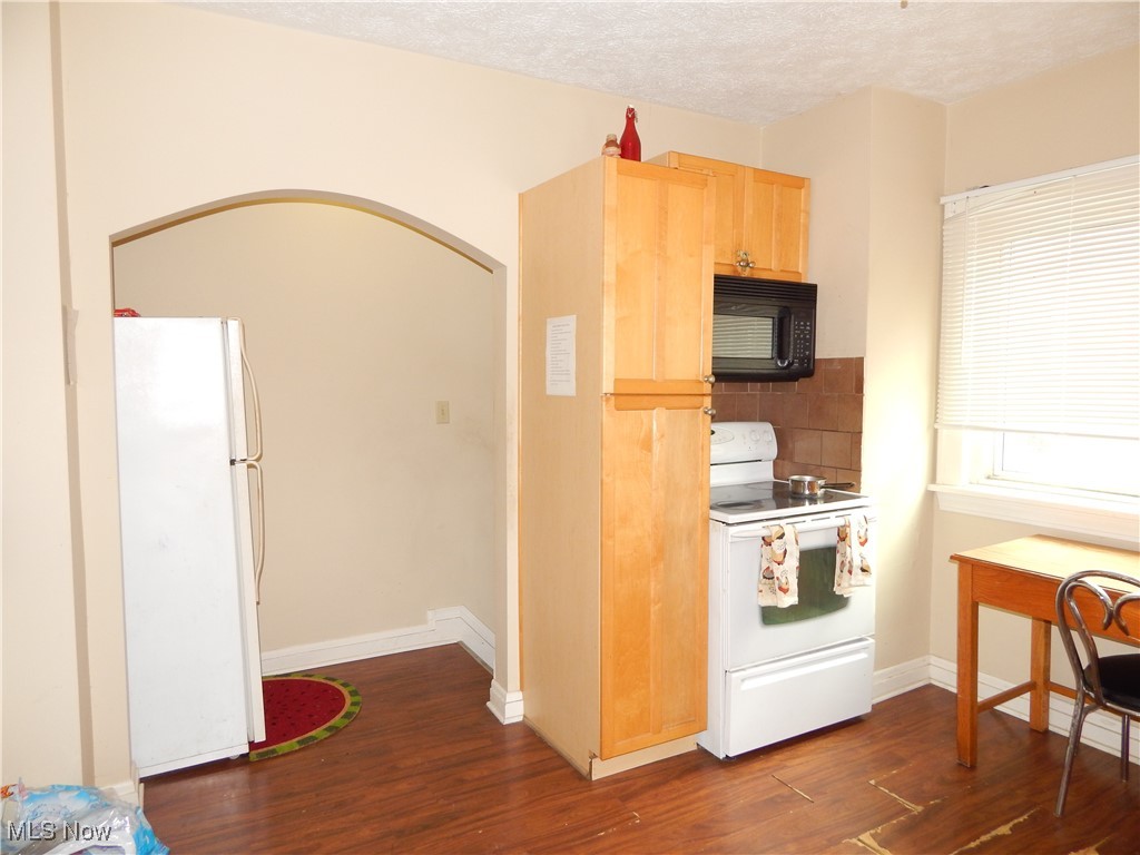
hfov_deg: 73.9
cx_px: 570
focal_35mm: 23
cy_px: 428
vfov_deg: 58.9
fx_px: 757
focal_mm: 4
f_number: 3
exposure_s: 1/30
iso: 200
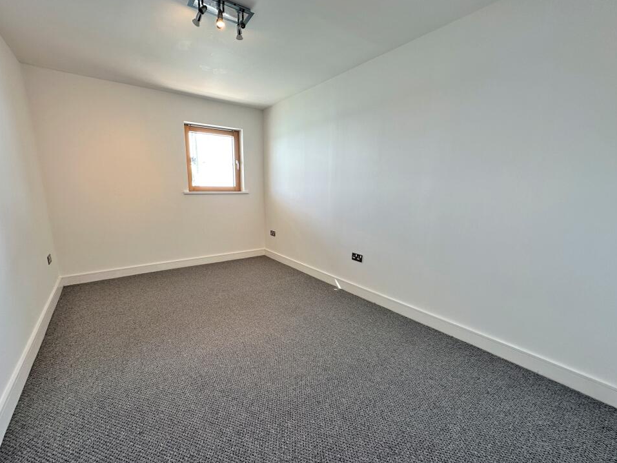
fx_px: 267
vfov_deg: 81.7
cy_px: 244
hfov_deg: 98.1
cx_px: 295
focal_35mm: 15
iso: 80
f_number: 2.2
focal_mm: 2.22
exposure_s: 1/99
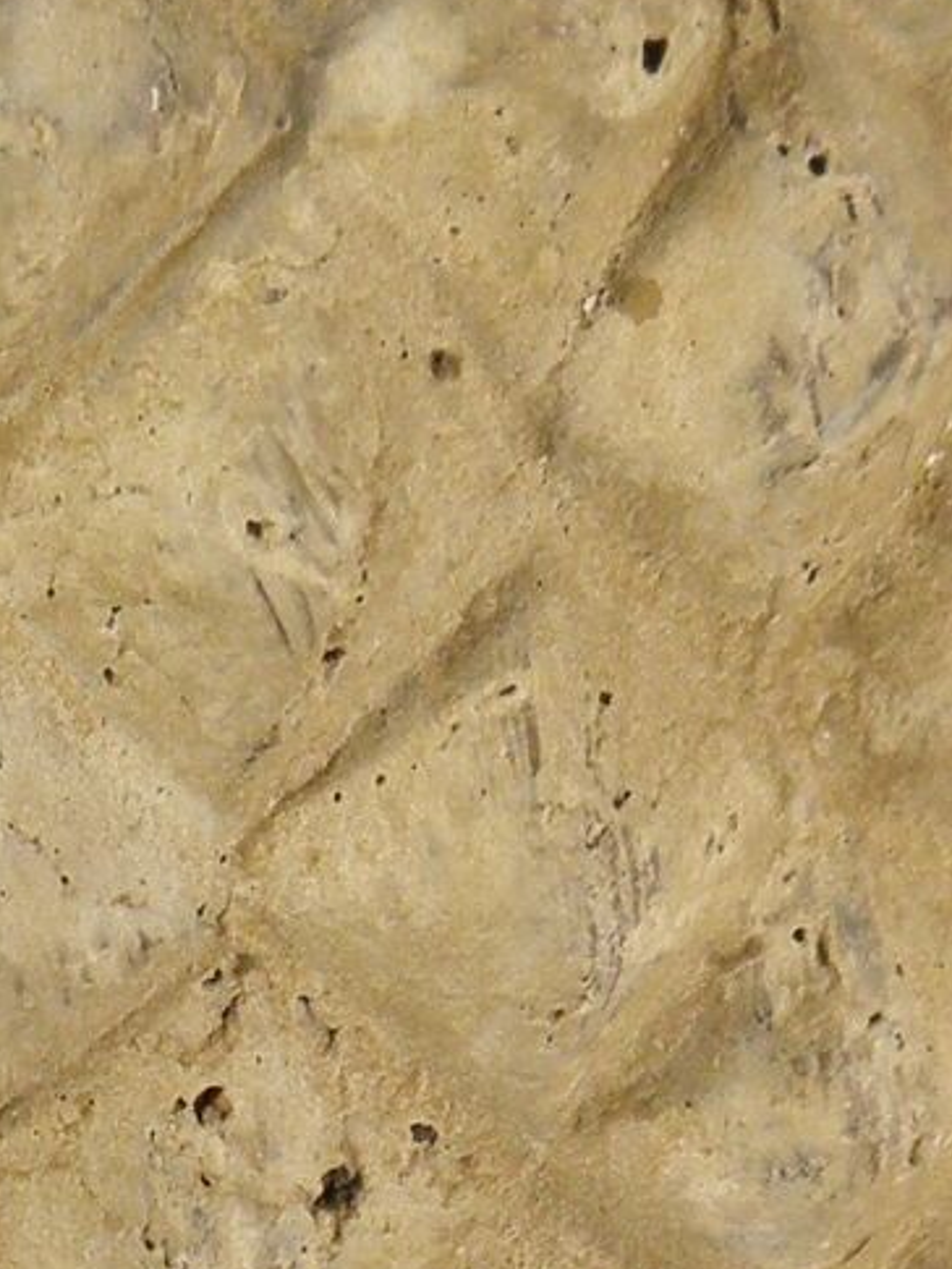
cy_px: 1303
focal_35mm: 285
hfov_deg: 5.2
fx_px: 10446
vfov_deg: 6.9
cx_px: 201
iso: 100
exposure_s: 1/60
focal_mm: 9.7
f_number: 4.1
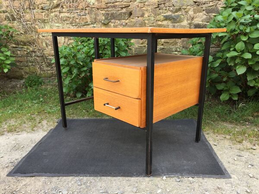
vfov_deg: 48.2
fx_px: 217
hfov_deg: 61.7
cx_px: 130
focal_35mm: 29
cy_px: 97
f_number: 2.2
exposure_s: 1/230
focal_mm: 4.15
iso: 32
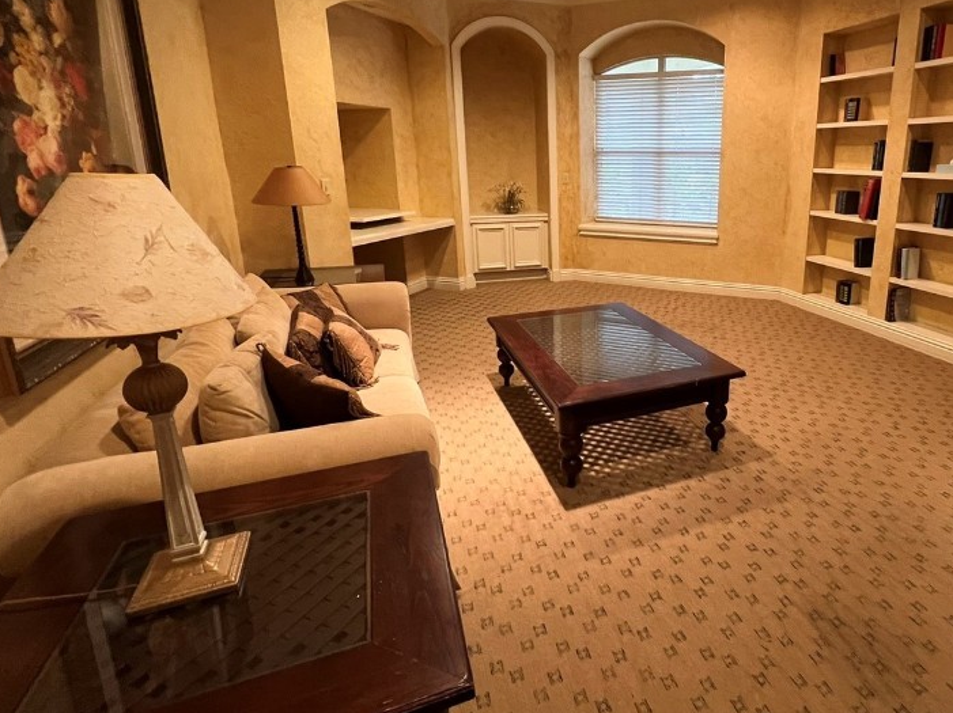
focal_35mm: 19
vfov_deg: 68.0
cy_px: 289
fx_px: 523
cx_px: 621
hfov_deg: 82.3
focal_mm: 1.57
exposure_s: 1/60
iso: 400
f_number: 1.8
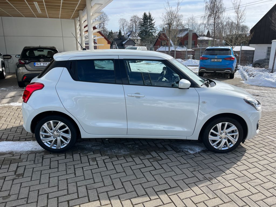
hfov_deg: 67.3
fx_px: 207
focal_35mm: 26
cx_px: 138
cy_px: 104
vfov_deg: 53.1
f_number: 1.6
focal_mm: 5.1
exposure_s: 1/2101
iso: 50
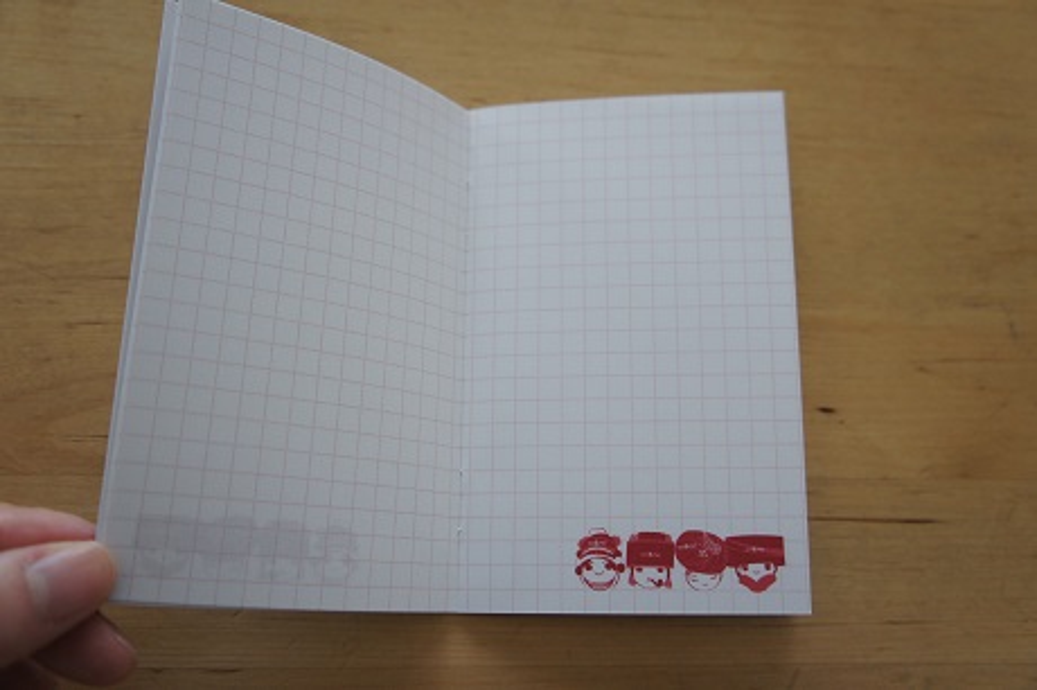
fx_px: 993
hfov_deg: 55.1
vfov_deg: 38.3
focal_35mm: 34
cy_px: 345
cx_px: 518
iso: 400
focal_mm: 23
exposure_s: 1/40
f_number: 4
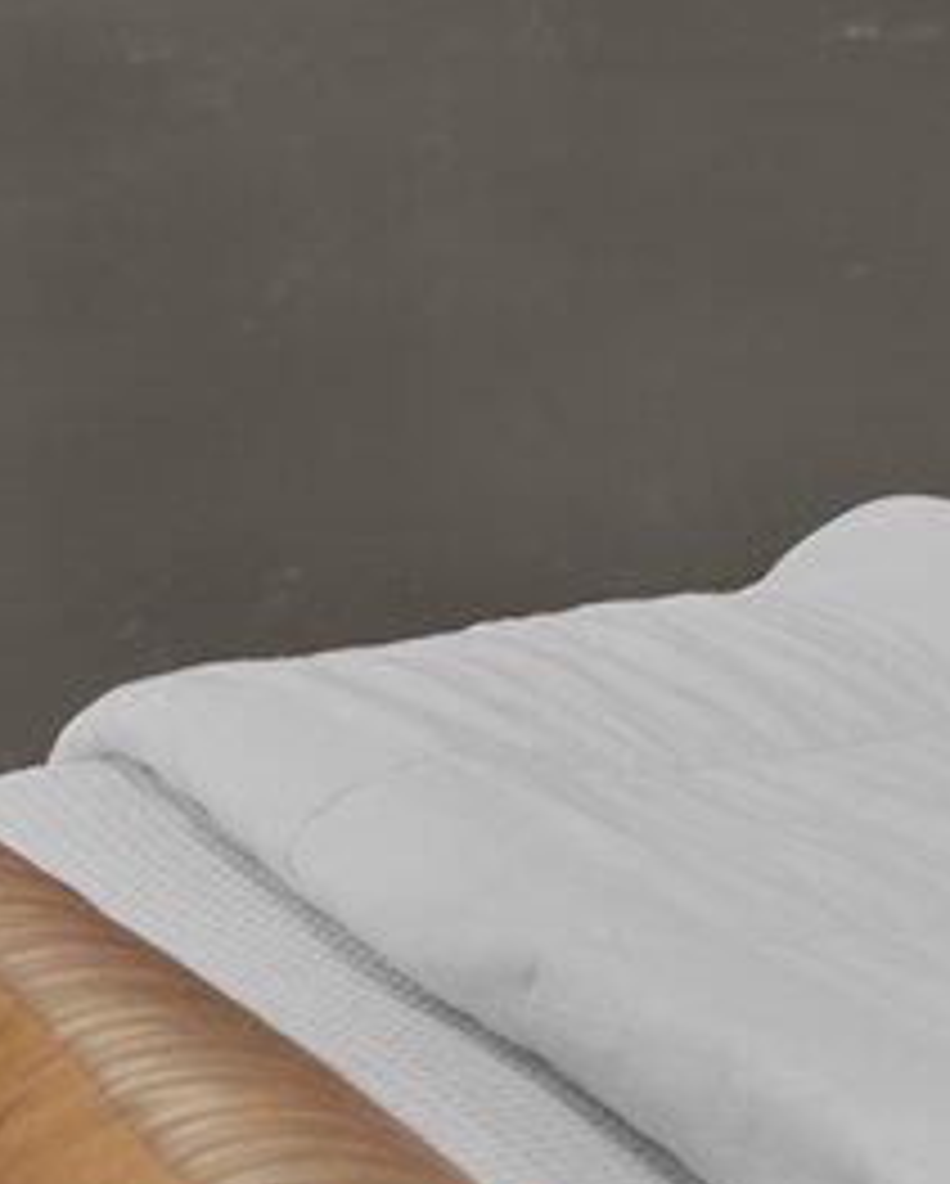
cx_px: 1792
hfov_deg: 11.4
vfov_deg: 14.9
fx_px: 4350
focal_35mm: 124
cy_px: -286
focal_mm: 17
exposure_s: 1/1.25
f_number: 4
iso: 400
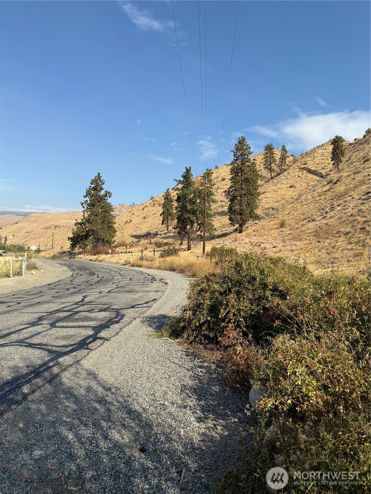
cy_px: 247
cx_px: 186
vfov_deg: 71.6
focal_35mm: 24
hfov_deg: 56.8
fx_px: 343
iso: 80
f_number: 1.78
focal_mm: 6.76
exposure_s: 1/4405
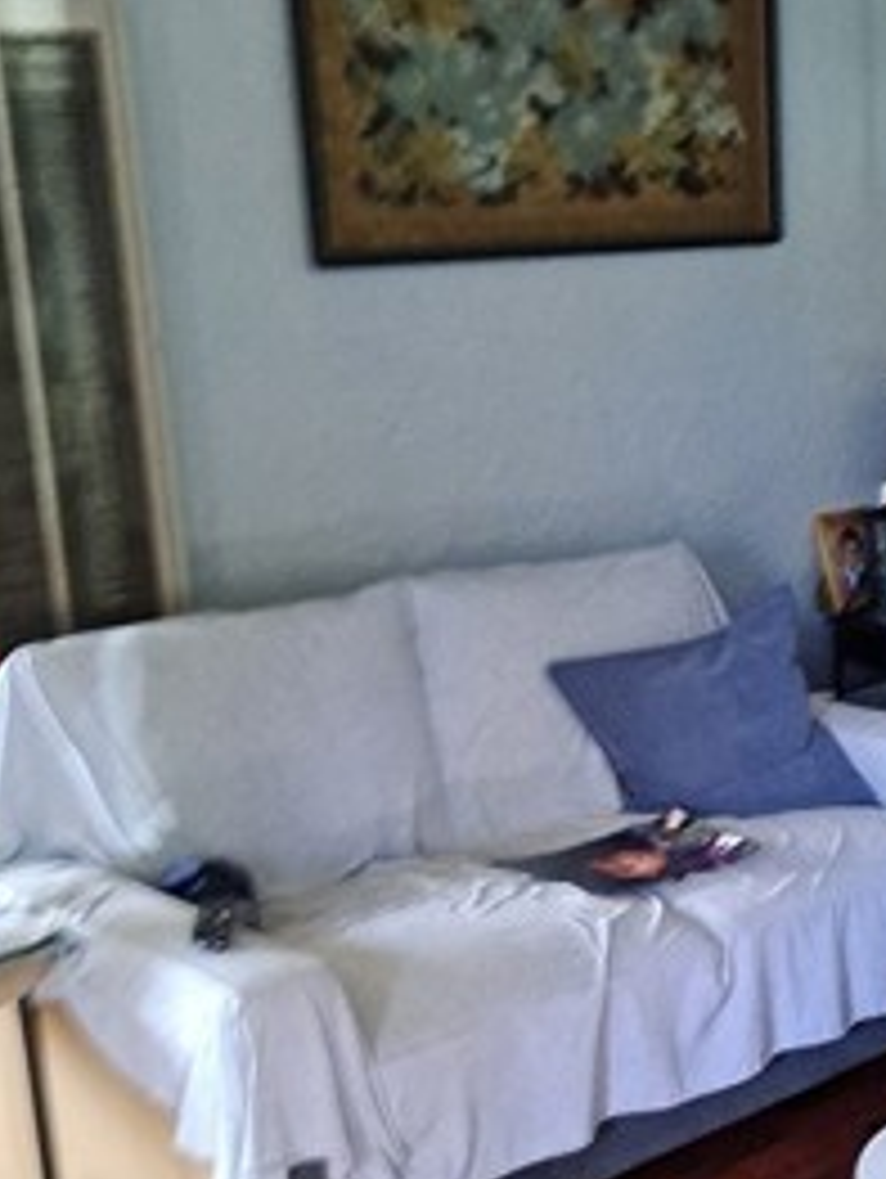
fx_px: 2078
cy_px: 855
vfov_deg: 31.2
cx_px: 882
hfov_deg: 23.1
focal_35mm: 61
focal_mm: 4.6
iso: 400
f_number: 2
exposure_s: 1/24
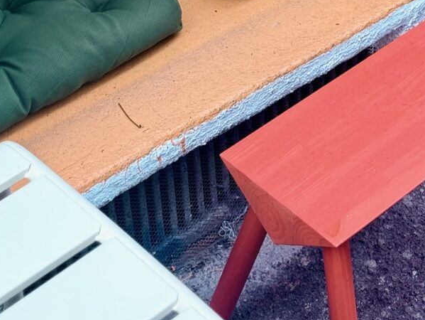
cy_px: 60
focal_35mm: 82
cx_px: 233
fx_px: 1007
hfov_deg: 23.8
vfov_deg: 17.8
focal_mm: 6.76
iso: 50
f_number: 1.78
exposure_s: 1/100
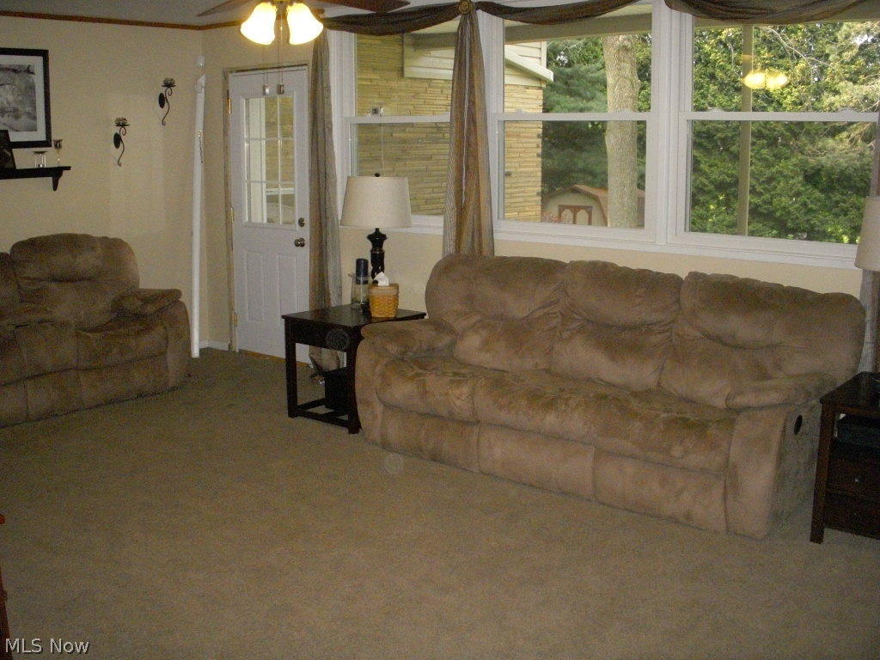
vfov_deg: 37.7
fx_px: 966
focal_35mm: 38
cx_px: 440
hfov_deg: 49.0
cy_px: 330
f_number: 3.3
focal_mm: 6.3
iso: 800
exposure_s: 1/250
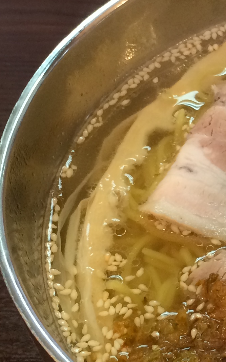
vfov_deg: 22.1
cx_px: 365
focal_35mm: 94
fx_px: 926
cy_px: 163
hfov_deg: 13.0
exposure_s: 1/30
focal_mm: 4.15
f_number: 2.2
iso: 64
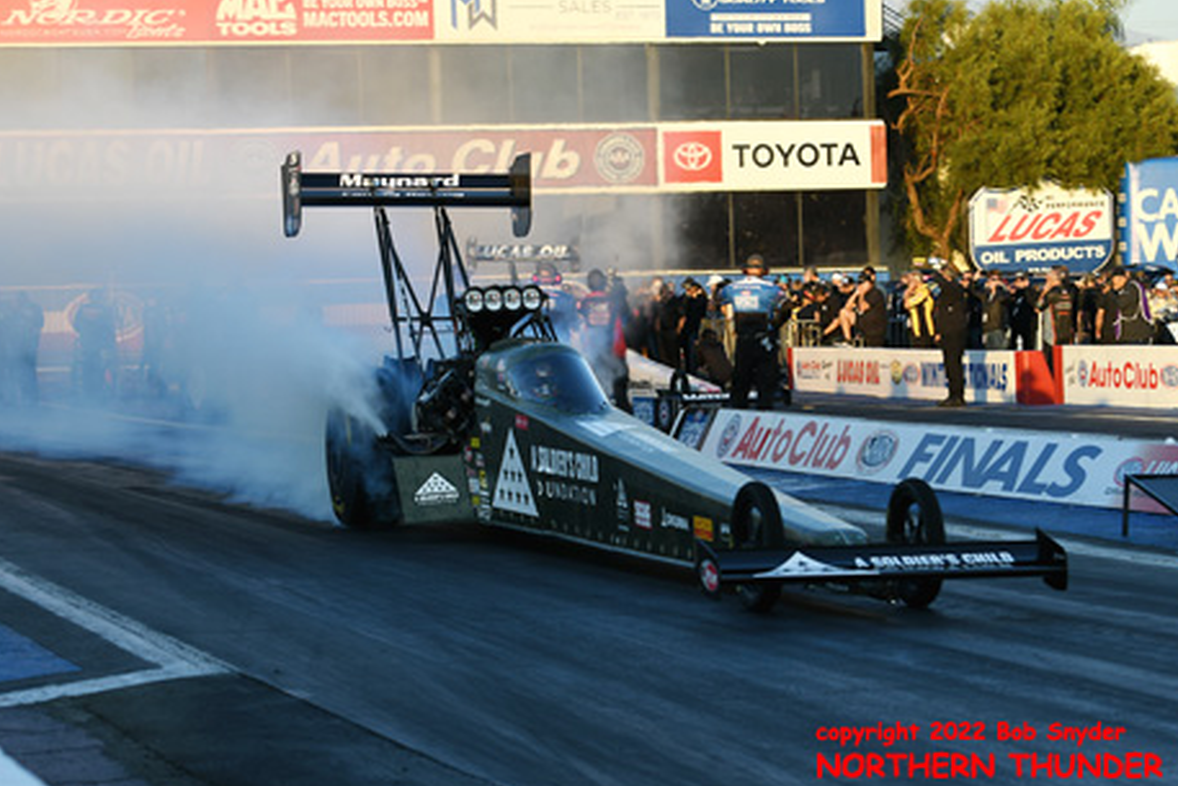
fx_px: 3764
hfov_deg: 17.8
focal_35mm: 115
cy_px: 428
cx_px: 583
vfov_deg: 11.9
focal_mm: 70
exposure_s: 1/640
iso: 160
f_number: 4
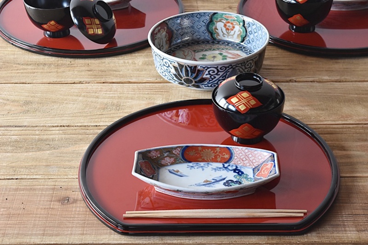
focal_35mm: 82
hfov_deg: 24.6
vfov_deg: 16.5
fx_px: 843
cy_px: 122
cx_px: 184
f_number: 5.6
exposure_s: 1/8
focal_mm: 55
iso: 800
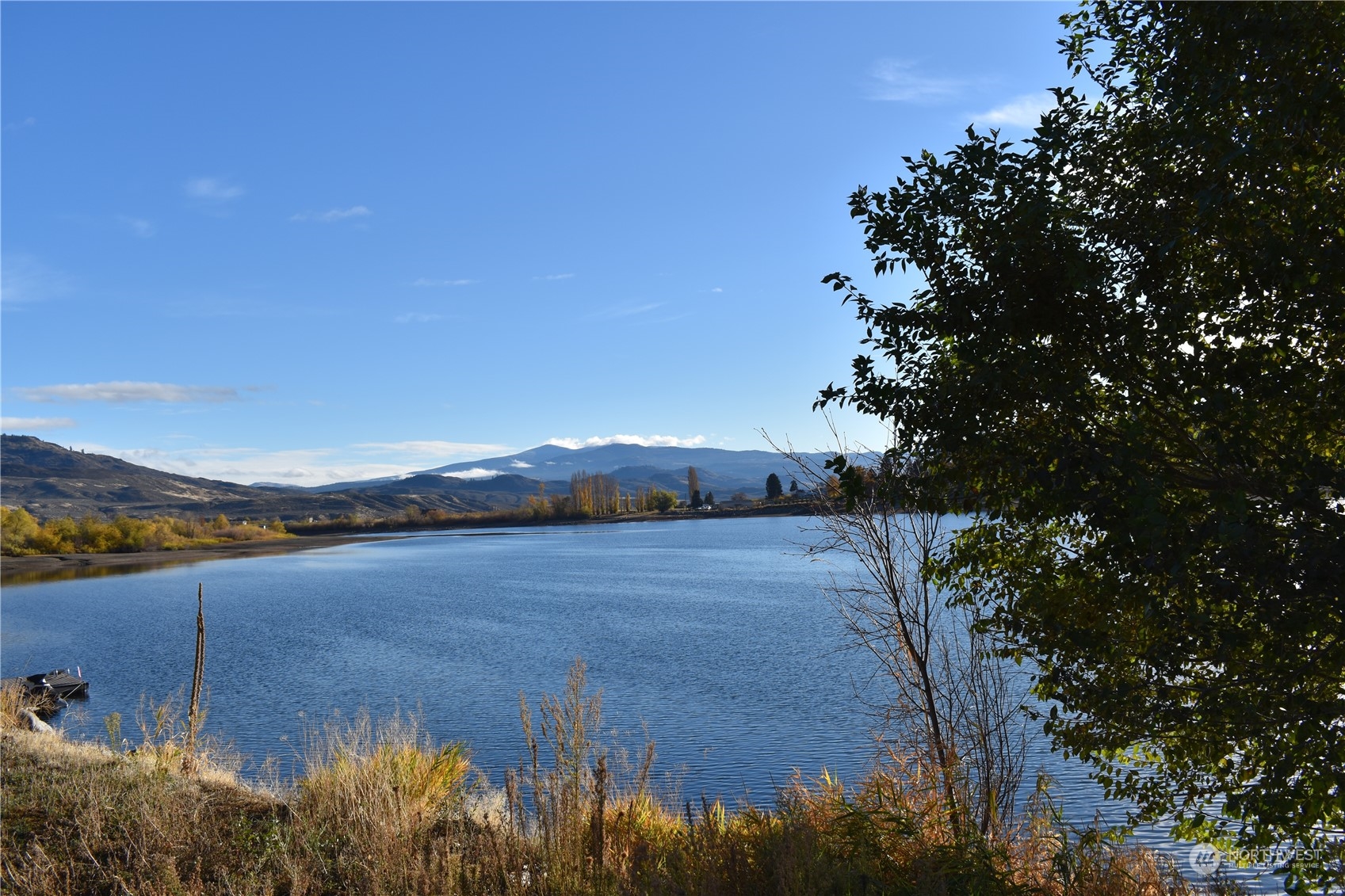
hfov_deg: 57.2
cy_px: 448
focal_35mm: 33
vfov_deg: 40.0
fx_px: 1233
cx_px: 672
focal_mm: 22
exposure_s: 1/320
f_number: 9
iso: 100
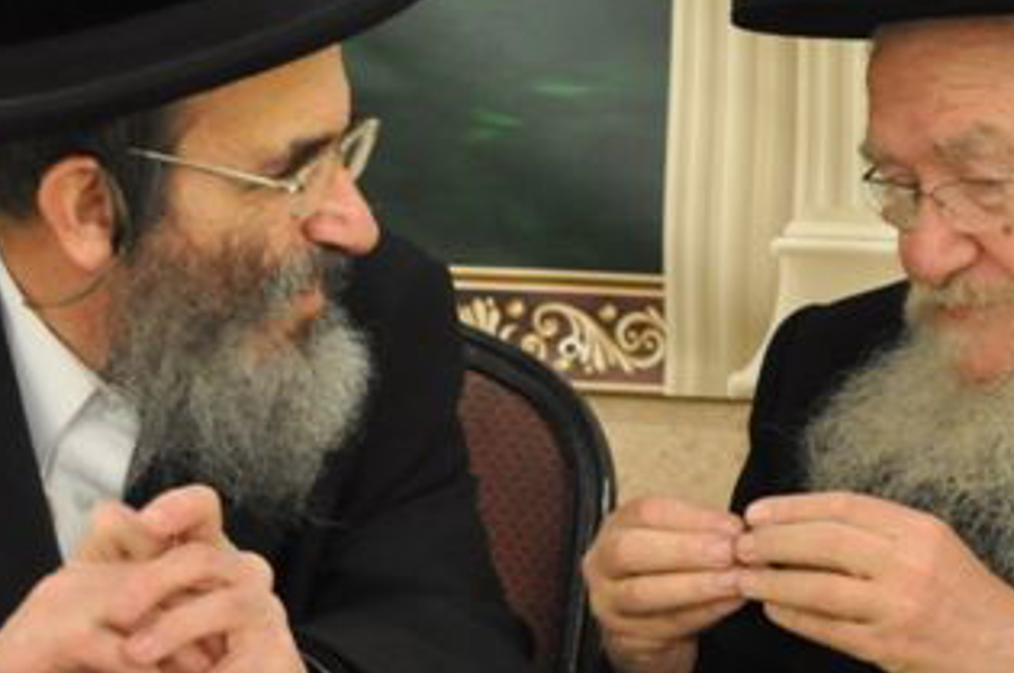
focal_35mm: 195
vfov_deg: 7.0
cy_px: 280
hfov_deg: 10.5
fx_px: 5484
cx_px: 831
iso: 1250
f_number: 5
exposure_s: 1/40
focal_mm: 40
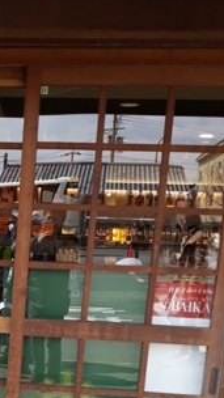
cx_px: -65
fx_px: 655
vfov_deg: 31.7
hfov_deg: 18.1
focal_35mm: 62
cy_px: 382
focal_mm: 3.71
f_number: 1.7
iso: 40
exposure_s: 1/311
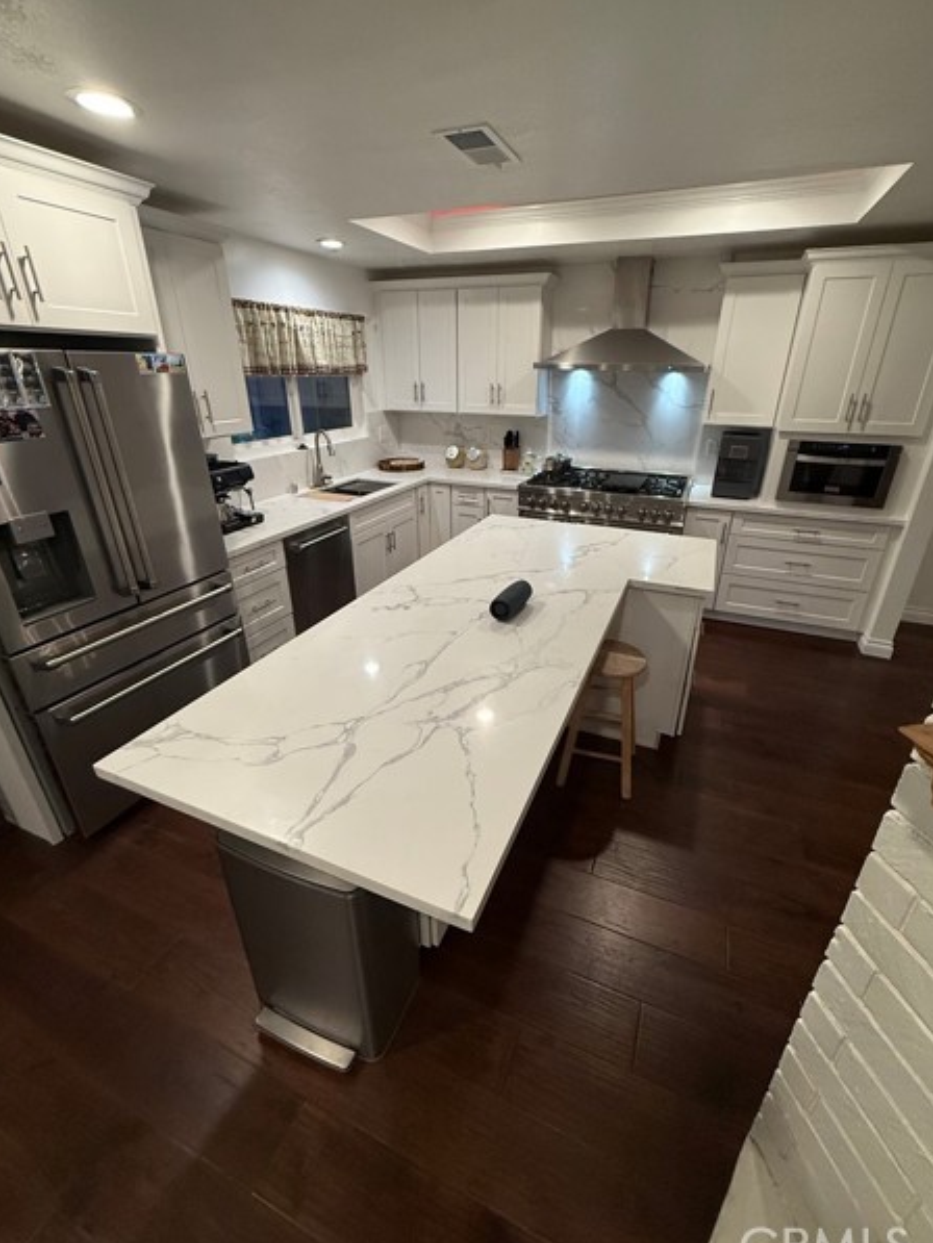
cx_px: 485
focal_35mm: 15
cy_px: 610
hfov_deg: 81.7
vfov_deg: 98.1
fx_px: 539
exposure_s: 1/120
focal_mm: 2.22
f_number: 2.2
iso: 320
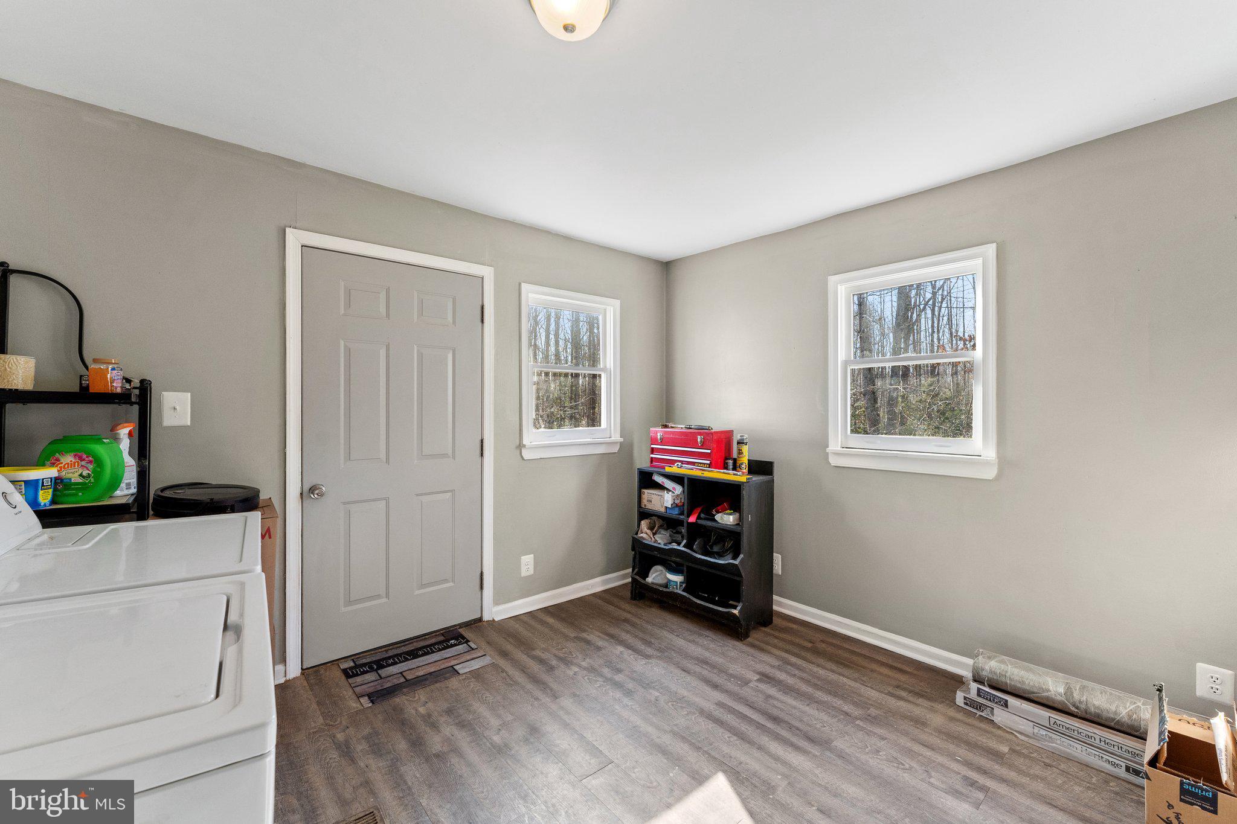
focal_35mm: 14
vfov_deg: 81.2
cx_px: 618
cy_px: 412
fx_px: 481
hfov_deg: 104.3
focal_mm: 14
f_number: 8
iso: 640
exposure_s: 1/10
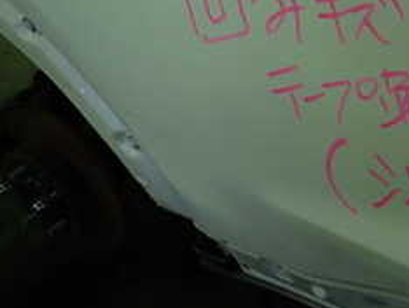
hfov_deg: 26.4
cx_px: 510
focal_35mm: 64
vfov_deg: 22.1
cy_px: 0
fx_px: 757
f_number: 2
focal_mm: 4.5
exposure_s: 1/60
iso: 200
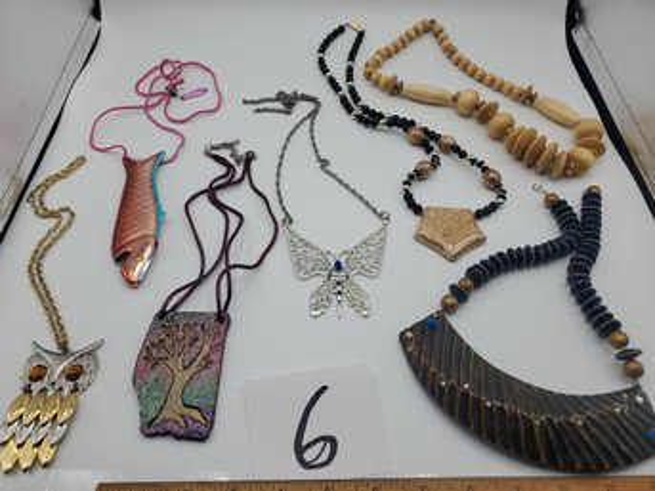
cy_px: 246
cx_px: 328
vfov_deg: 53.0
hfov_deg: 67.3
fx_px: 492
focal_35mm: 26
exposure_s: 1/629
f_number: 2.4
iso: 50
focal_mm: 4.3
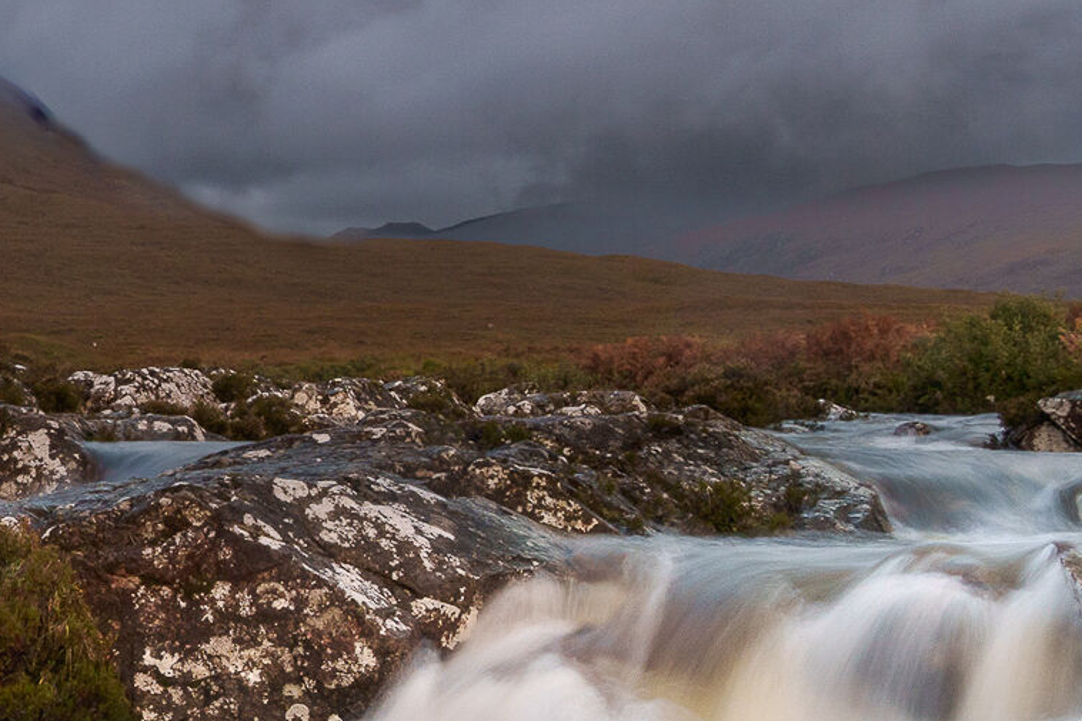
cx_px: -511
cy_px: 490
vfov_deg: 17.9
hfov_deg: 22.3
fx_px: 2284
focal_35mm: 76
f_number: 11
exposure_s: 1/2
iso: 100
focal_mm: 16
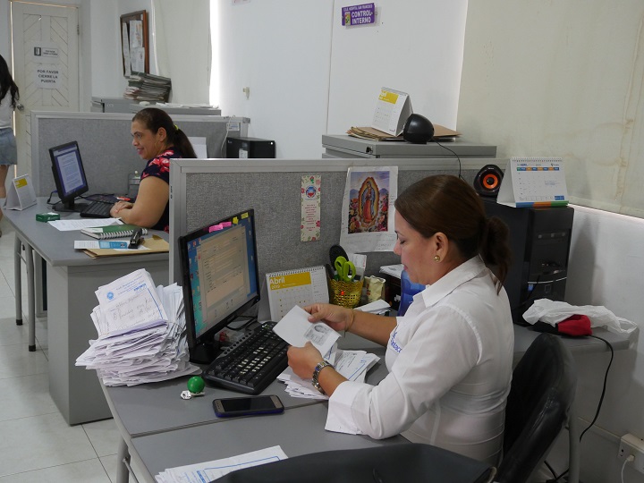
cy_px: 242
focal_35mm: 38
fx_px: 707
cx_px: 322
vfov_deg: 37.7
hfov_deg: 49.0
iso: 1600
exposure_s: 1/60
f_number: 4.4
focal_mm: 19
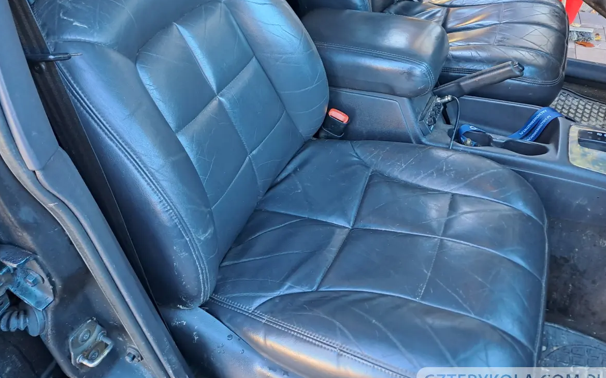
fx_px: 479
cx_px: 288
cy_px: 155
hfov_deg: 64.6
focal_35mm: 29
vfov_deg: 43.0
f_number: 1.8
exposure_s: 1/50
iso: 250
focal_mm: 4.65
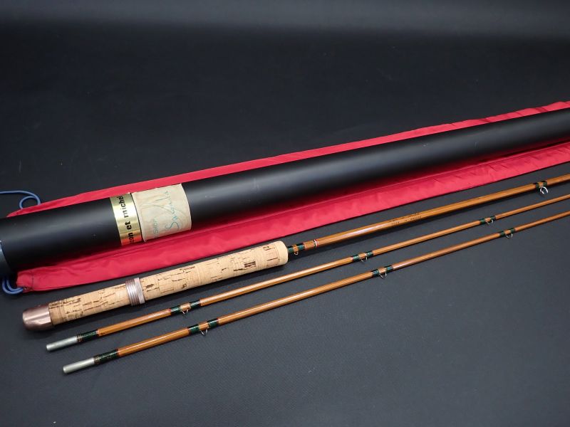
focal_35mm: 25
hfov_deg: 69.4
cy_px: 214
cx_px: 285
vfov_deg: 54.9
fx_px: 412
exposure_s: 1/60
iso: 200
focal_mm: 4.5
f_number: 2
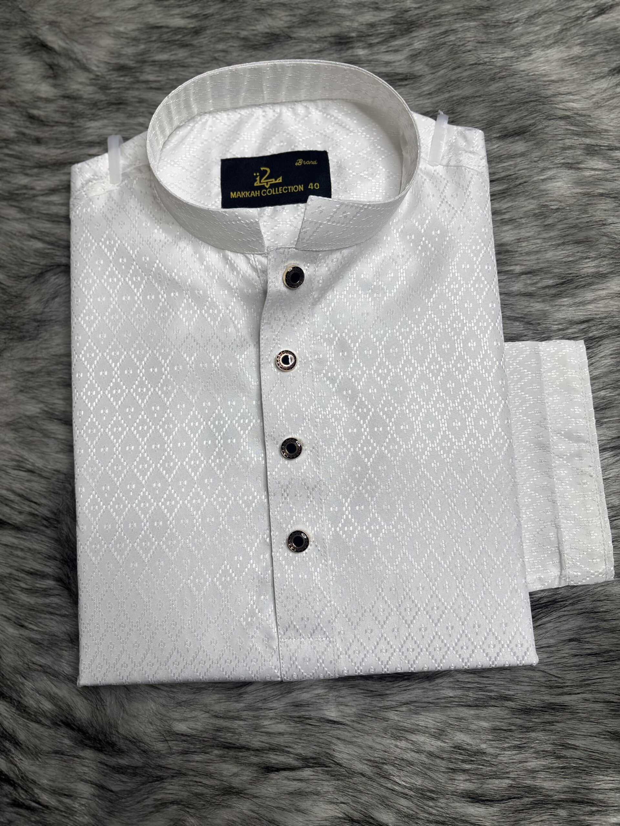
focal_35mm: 26
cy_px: 413
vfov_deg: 67.3
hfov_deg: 53.1
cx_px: 310
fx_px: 621
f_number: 1.6
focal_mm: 5.96
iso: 40
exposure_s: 1/100
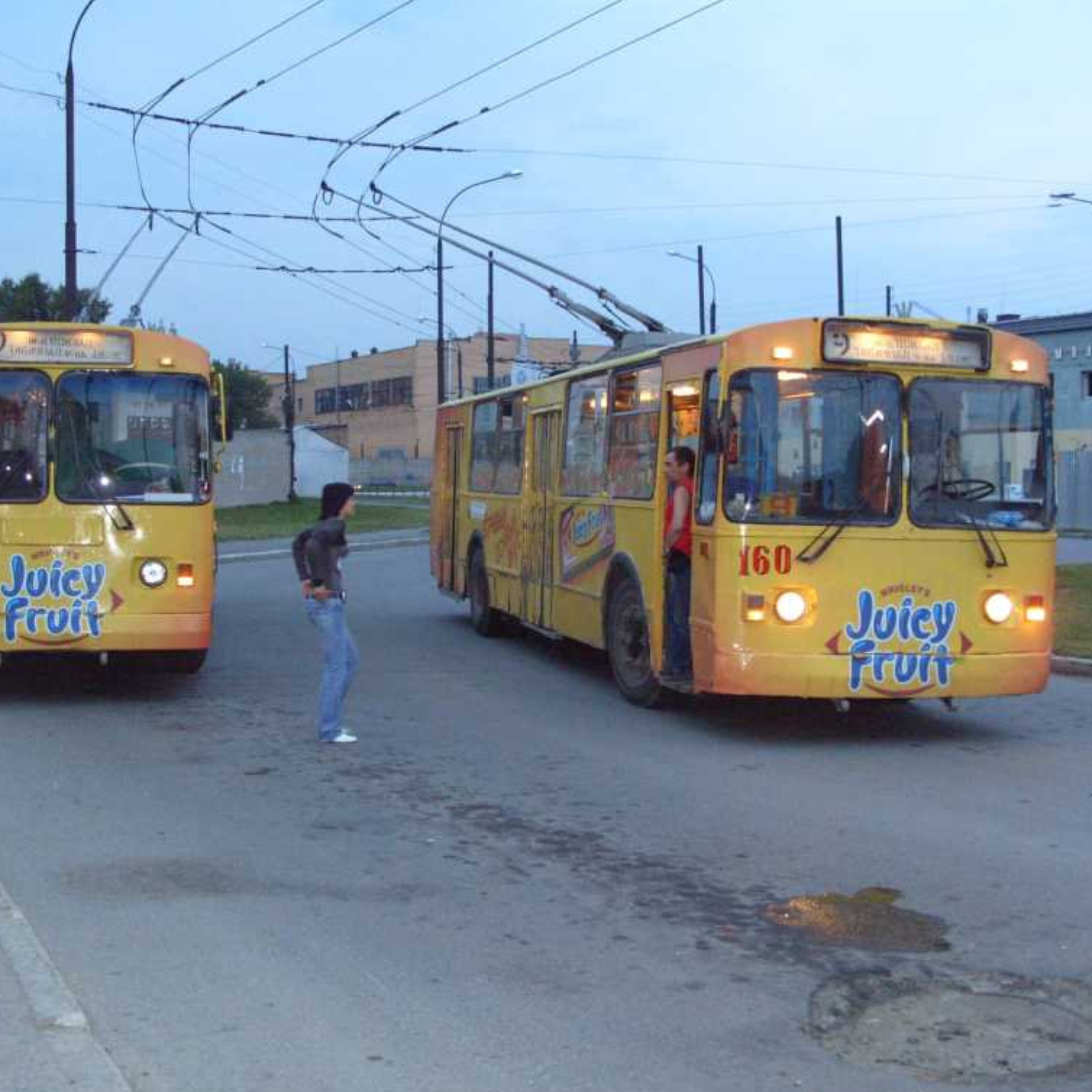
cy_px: 555
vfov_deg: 40.0
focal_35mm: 42
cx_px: 476
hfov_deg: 40.0
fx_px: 1499
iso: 400
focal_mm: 7.8
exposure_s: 1/45
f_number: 2.8
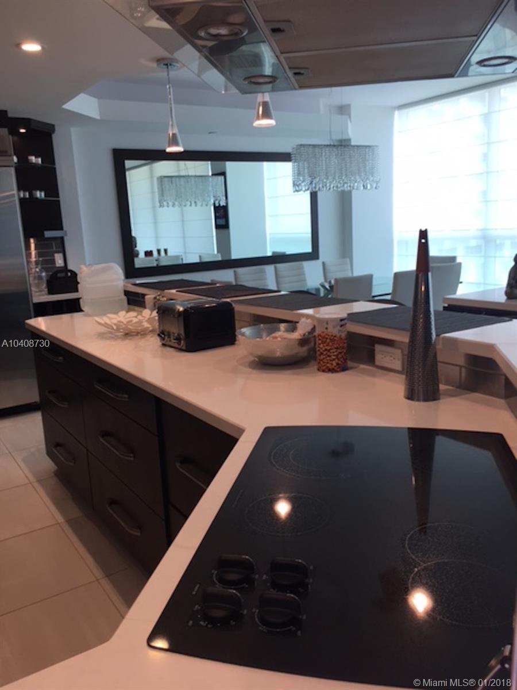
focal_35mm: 29
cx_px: 258
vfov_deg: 61.7
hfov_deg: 48.2
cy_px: 345
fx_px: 577
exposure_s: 1/60
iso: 25
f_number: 2.2
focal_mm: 4.15
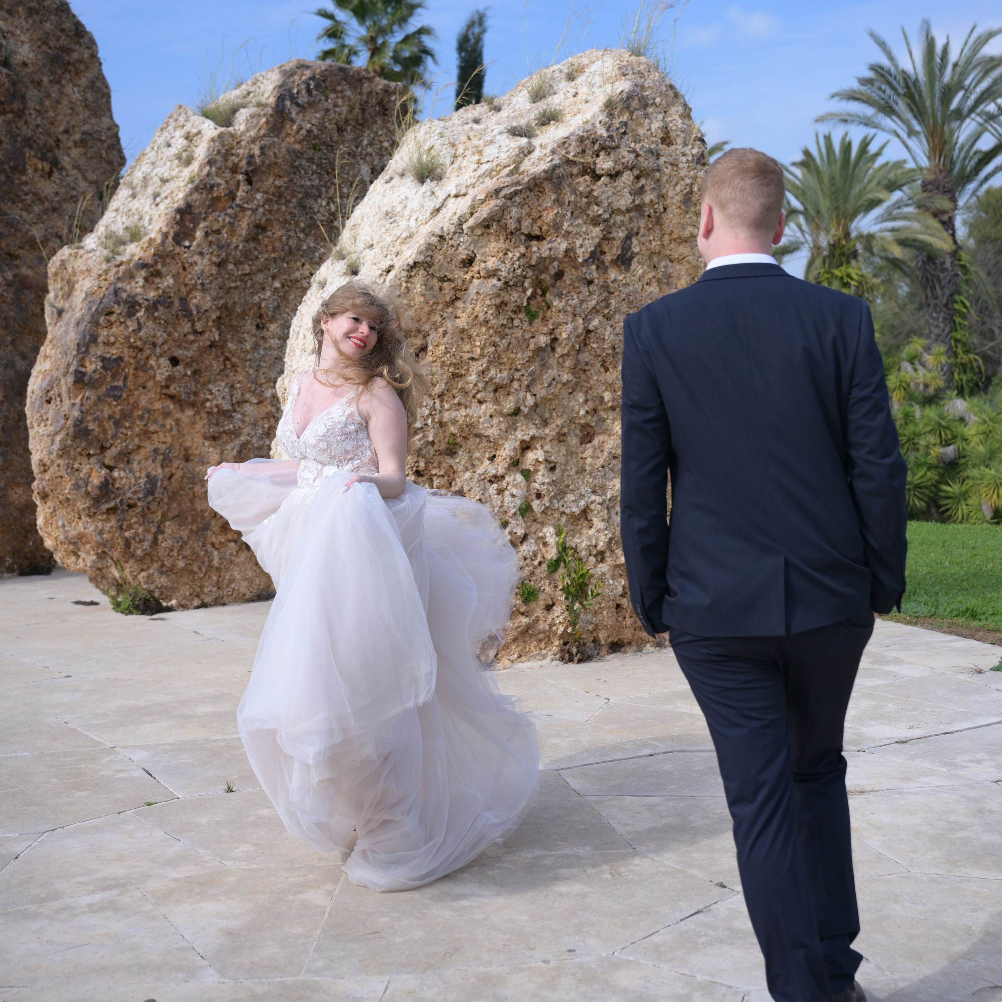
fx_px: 1474
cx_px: 505
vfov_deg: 37.4
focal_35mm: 45
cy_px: 399
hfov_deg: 37.6
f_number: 3.5
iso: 125
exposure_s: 1/2000
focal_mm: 35
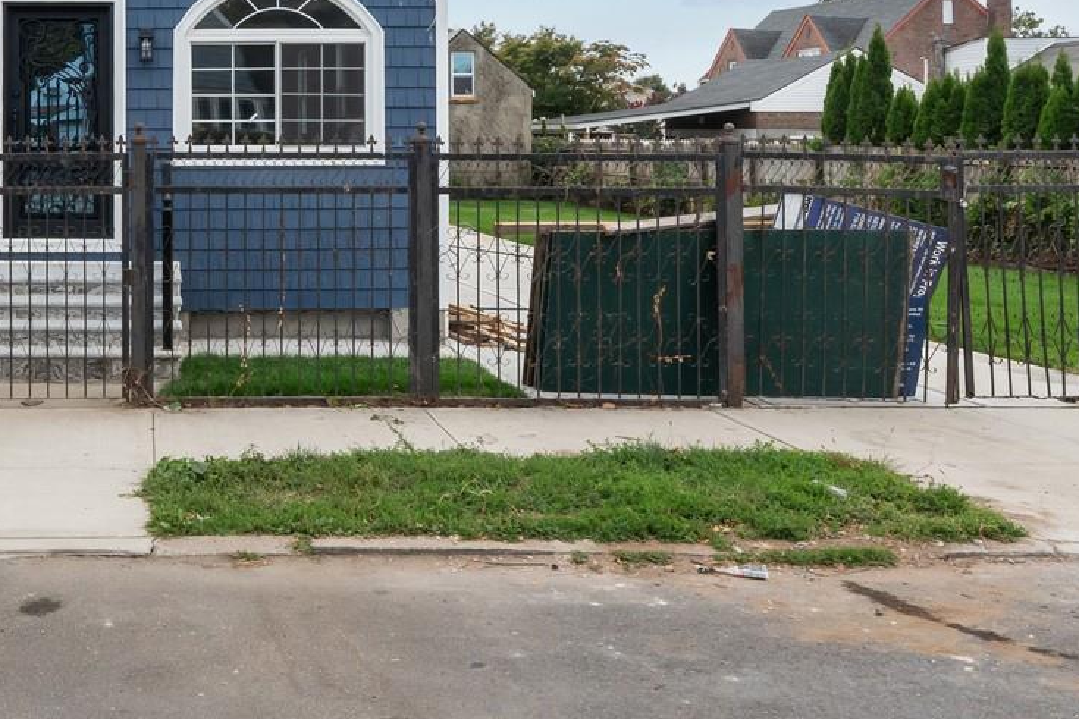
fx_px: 1169
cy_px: 101
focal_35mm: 39
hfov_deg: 45.5
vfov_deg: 32.8
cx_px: 134
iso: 800
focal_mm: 14
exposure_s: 1/640
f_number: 10
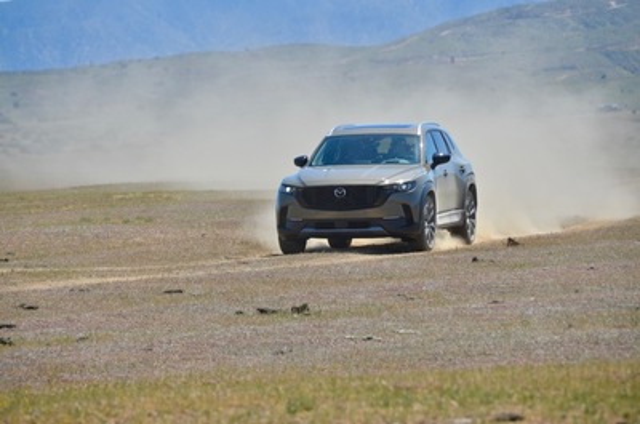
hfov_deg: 6.9
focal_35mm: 300
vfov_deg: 4.6
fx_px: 5323
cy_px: 212
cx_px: 320
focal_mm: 200
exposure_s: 1/800
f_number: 7.1
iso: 200
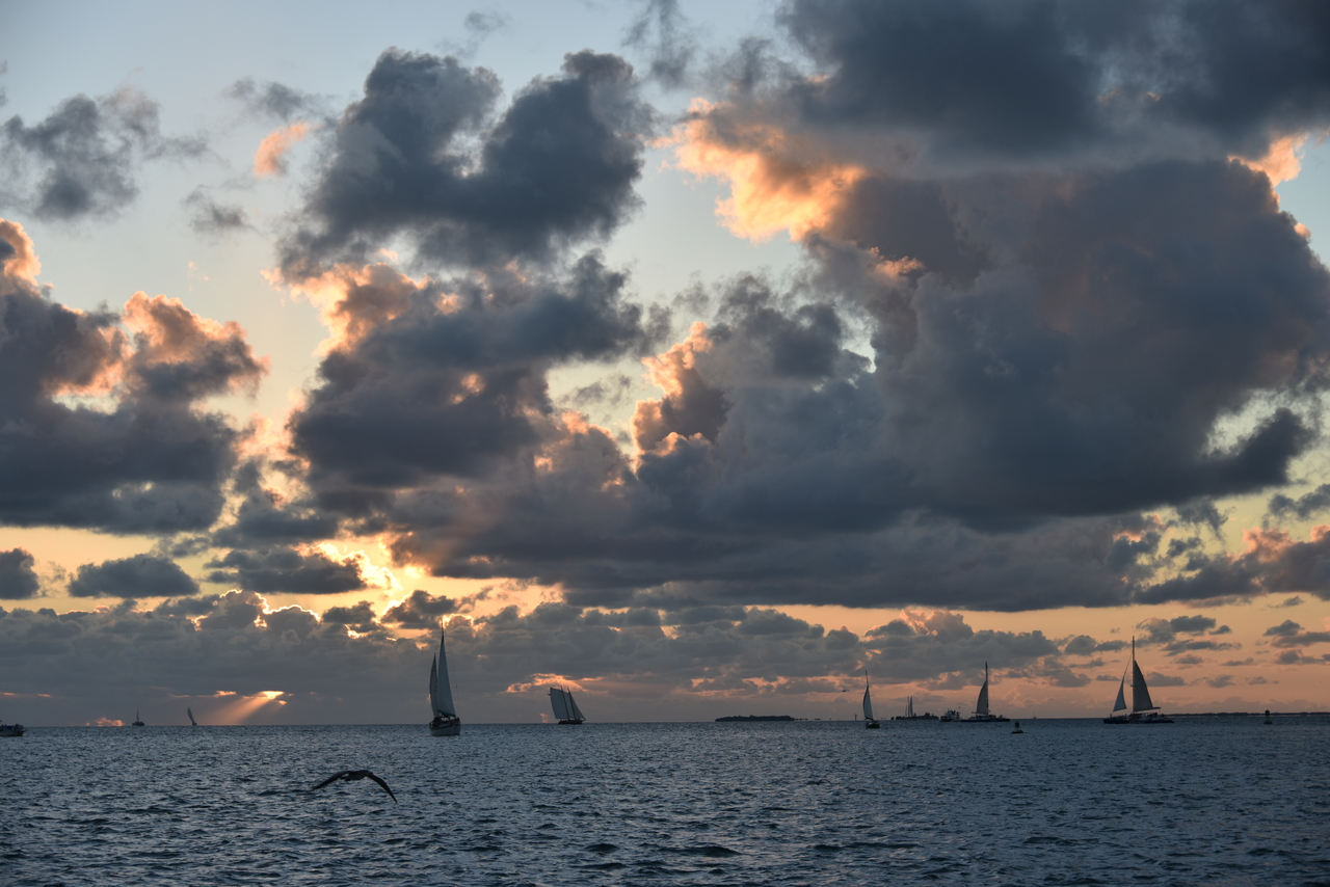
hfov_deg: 23.9
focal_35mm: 85
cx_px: 665
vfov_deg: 16.1
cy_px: 444
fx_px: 3141
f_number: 6.3
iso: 100
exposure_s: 1/200
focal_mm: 85
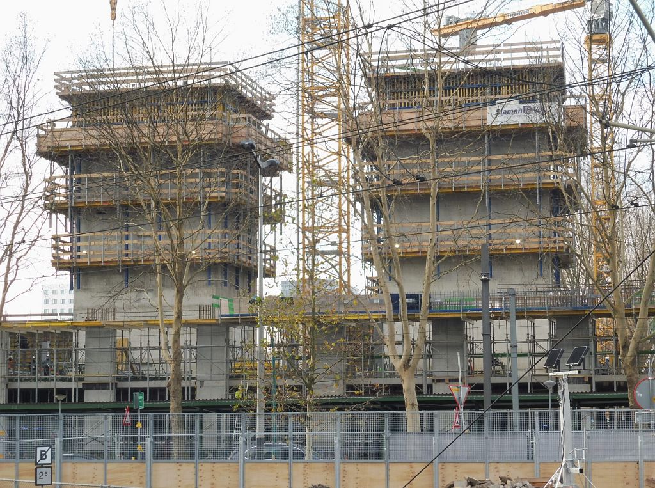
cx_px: 328
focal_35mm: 79
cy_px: 244
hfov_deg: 24.8
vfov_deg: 18.6
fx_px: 1491
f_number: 5.1
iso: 100
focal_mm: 14.2
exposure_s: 1/100
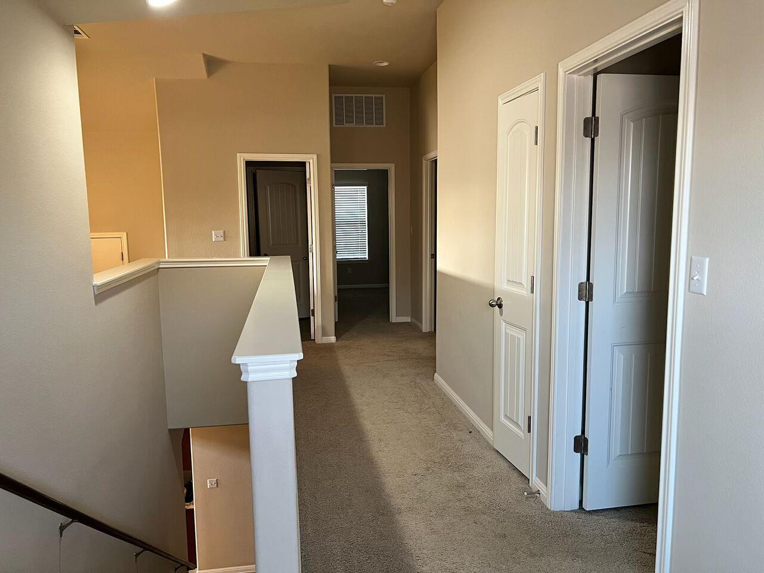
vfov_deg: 53.1
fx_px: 574
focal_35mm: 26
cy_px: 286
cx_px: 382
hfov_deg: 67.3
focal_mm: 5.7
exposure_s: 1/60
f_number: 1.5
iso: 200
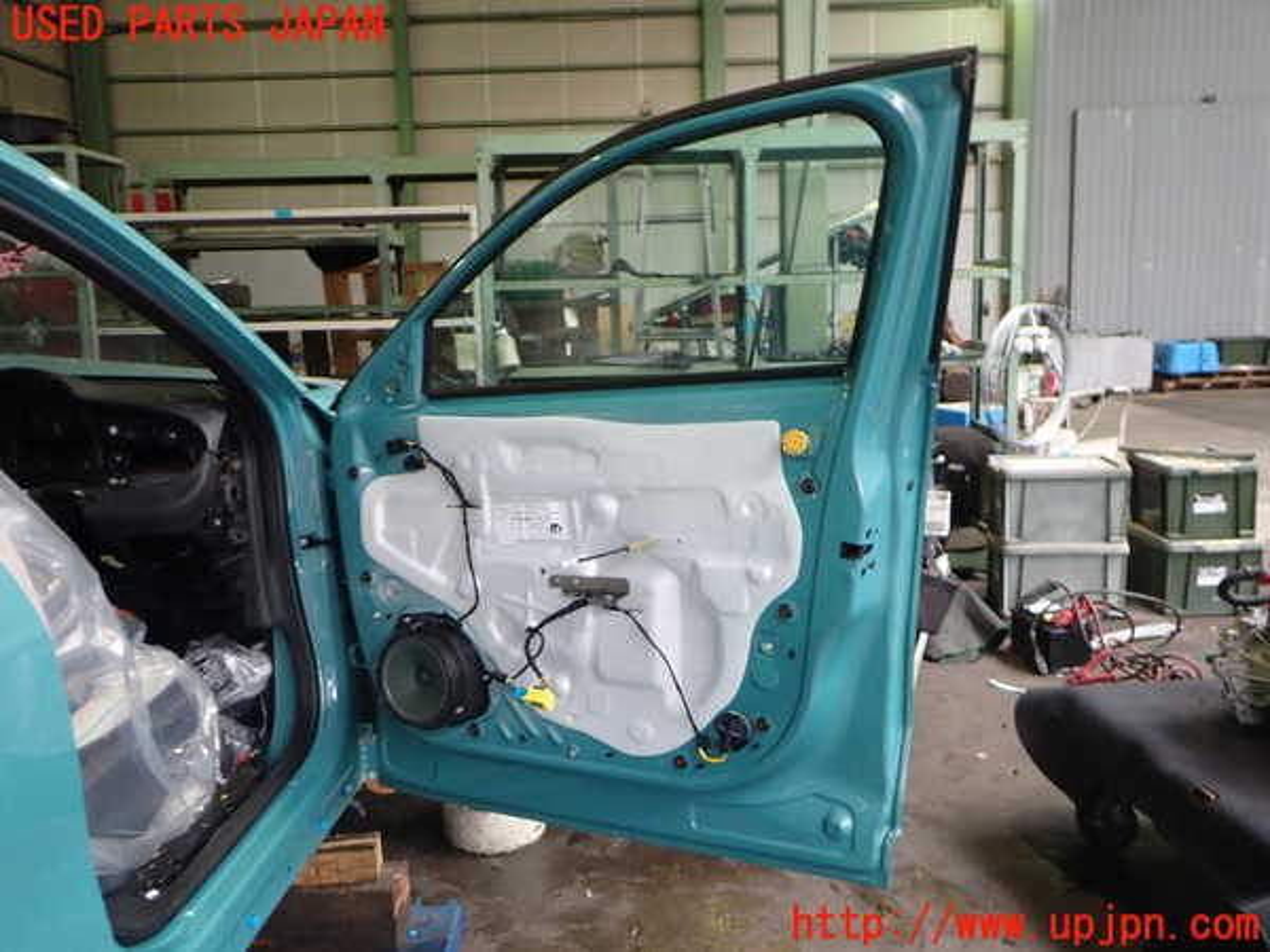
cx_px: 635
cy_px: 476
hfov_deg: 60.0
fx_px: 1101
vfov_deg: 46.8
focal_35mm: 30
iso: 200
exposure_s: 1/40
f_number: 2.3
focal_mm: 5.4
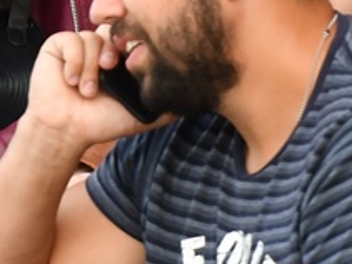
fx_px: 22236
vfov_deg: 0.7
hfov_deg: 0.9
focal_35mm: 2188
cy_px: -350
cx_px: -212
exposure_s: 1/250
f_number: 2.8
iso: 400
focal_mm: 200
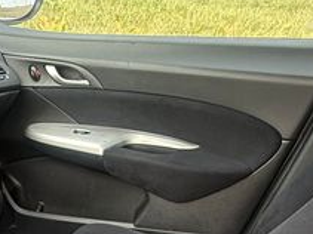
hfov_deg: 27.7
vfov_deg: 19.6
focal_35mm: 68
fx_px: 615
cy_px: 318
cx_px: 45
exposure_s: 1/99
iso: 80
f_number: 2.2
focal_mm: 2.22
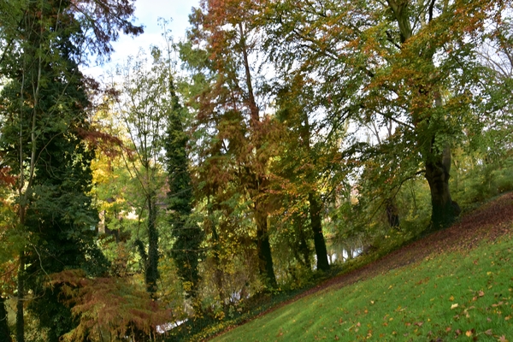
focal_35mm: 27
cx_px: 256
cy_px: 171
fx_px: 385
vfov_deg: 47.9
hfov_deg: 67.4
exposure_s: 1/60
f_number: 10
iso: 280
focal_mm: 18
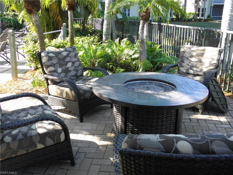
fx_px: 242
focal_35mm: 36
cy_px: 88
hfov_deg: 51.4
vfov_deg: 39.7
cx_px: 116
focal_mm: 6.4
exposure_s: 1/100
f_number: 3.7
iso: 100
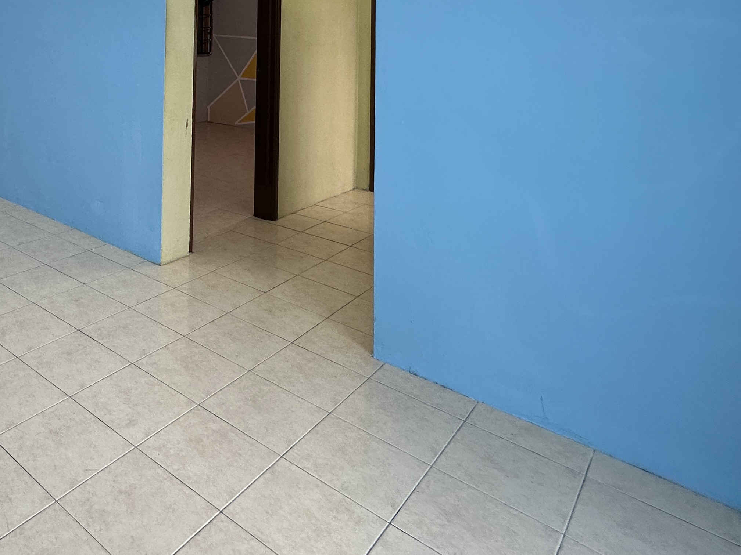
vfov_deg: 43.2
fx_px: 599
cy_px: 8
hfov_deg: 55.8
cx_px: 88
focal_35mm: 28
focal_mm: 2.22
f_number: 2.2
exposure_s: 1/99
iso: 125
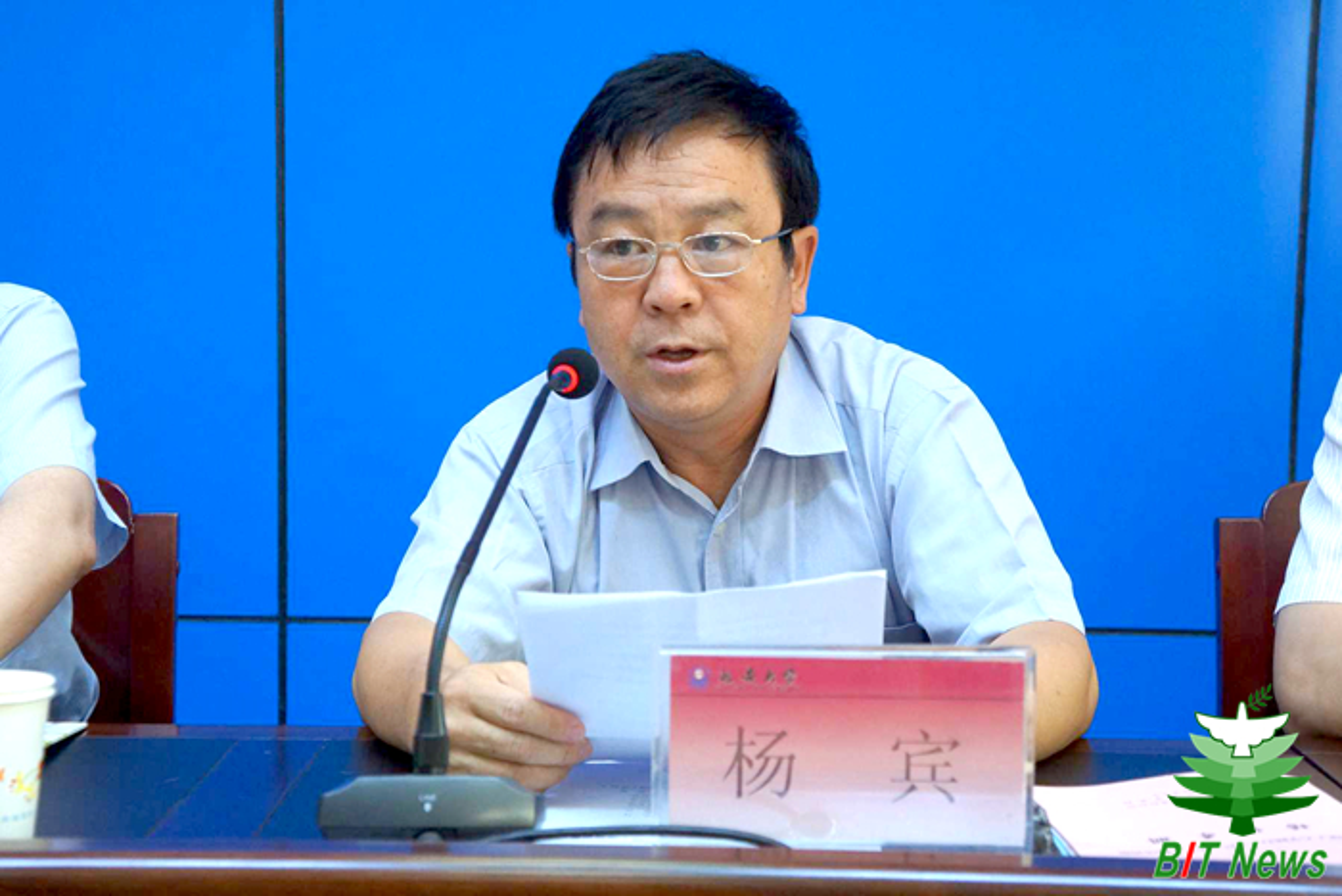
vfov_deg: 22.3
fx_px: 2274
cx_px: 671
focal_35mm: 61
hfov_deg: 32.9
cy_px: 448
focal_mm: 41
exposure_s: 1/160
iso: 1250
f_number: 4.5
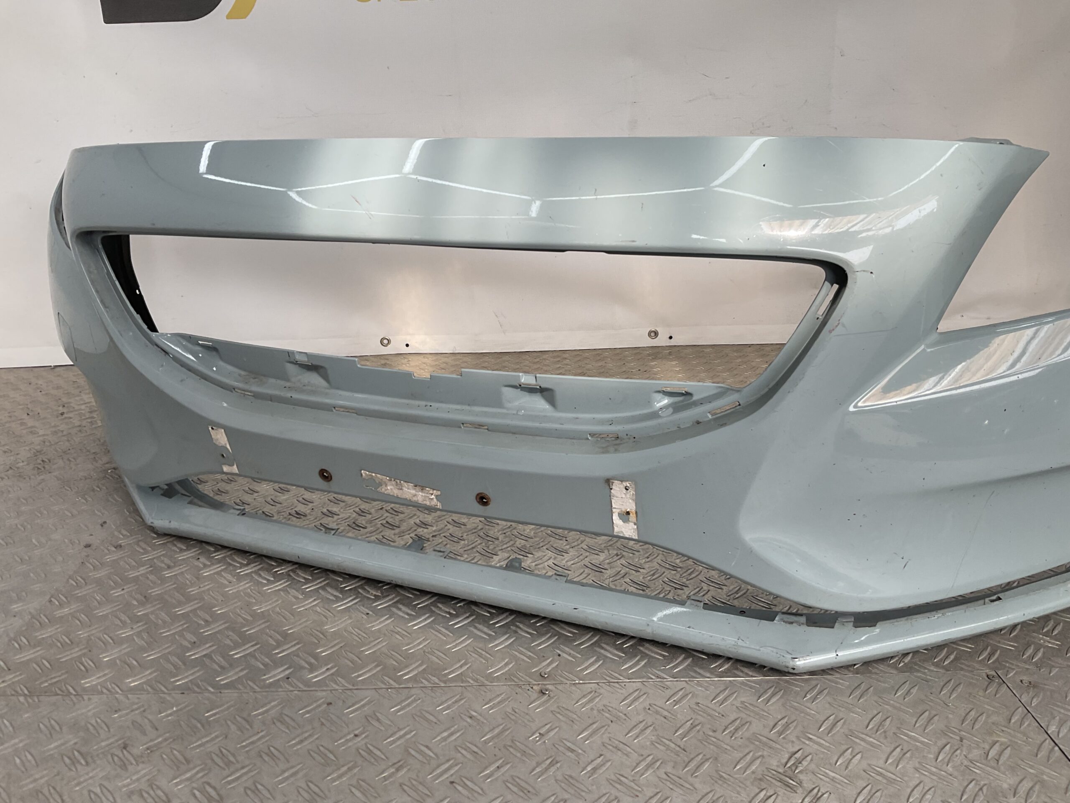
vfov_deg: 48.2
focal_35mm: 29
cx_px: 535
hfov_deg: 61.7
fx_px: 896
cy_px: 402
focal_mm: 3
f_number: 1.8
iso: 16
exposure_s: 1/300
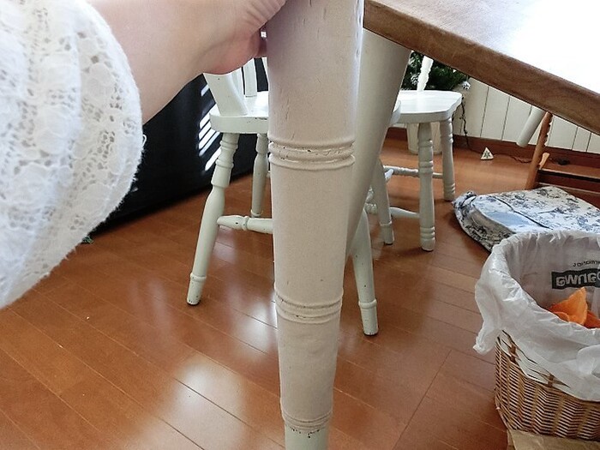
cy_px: 225
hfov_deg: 69.4
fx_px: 433
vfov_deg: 54.9
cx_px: 300
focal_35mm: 25
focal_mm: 4.4
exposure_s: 1/80
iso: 800
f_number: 3.3
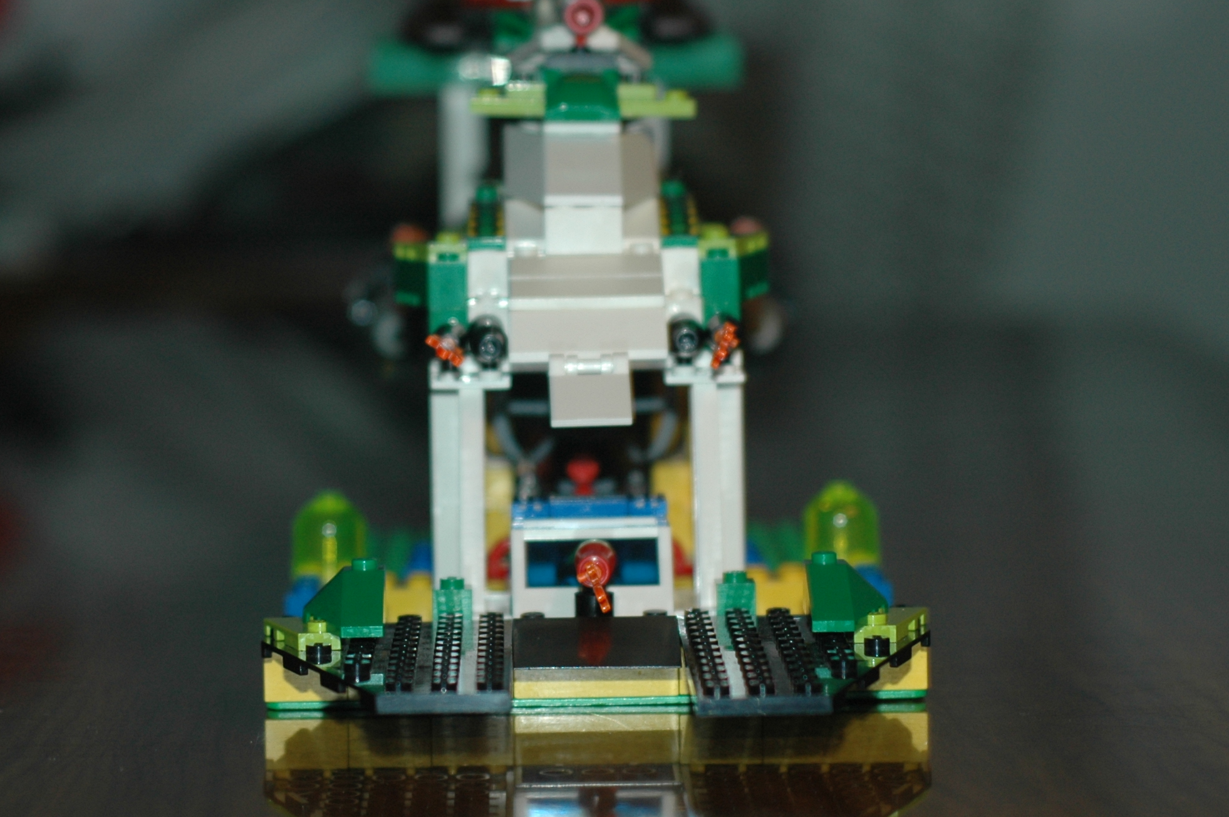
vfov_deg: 11.9
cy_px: 241
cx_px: 540
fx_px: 3922
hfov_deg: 17.8
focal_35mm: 115
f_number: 3.2
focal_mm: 50
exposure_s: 1/60
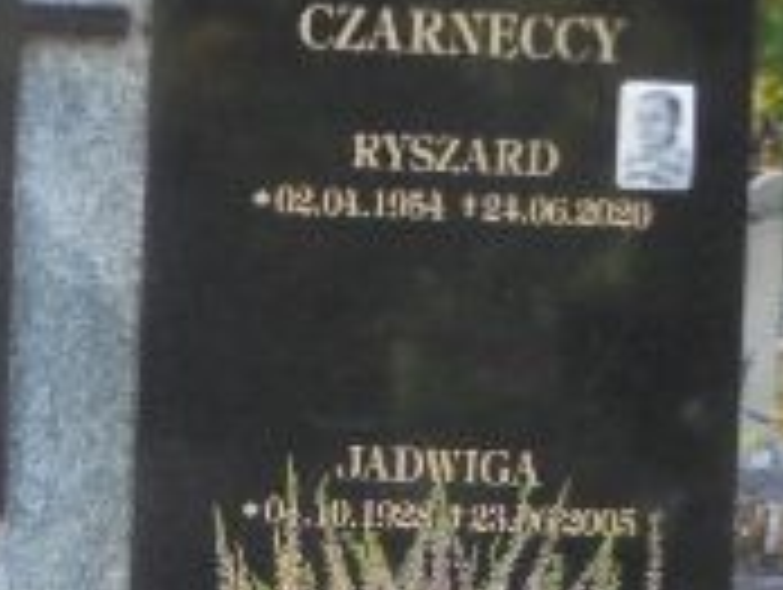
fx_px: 4077
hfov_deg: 11.0
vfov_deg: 8.2
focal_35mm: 180
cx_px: 261
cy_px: 752
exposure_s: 1/30
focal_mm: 8.9
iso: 100
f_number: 4.8
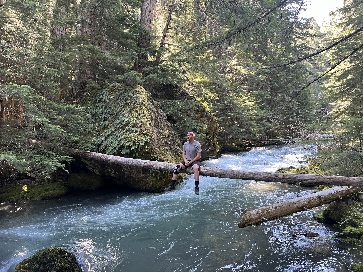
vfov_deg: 53.1
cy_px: 136
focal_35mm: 26
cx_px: 182
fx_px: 273
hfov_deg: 67.3
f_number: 1.5
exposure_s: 1/91
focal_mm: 5.7
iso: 125
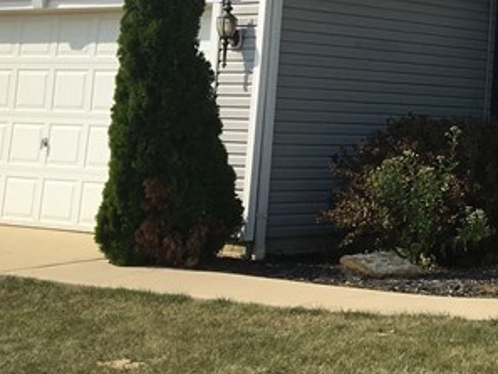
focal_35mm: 100
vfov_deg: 14.3
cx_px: 713
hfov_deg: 17.9
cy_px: -82
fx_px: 1439
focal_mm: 4.15
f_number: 2.2
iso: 25
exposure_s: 1/1748
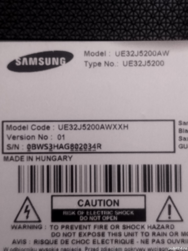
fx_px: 174
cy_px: 126
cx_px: 94
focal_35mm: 24
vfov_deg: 71.6
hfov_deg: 56.8
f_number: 1.89
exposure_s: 1/33.3
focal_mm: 5.89
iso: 1030
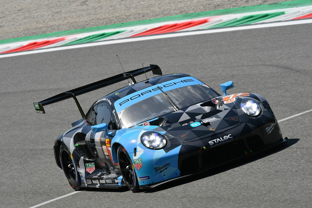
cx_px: 156
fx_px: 3900
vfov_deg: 3.1
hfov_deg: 4.6
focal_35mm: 450
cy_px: 104
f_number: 10
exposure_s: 1/500
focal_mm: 300
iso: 100
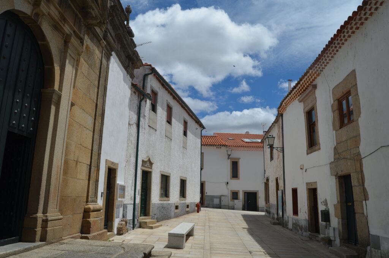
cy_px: 129
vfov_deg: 47.7
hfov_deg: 67.5
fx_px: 291
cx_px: 194
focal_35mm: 27
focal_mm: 18
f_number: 10
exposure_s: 1/400
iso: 100
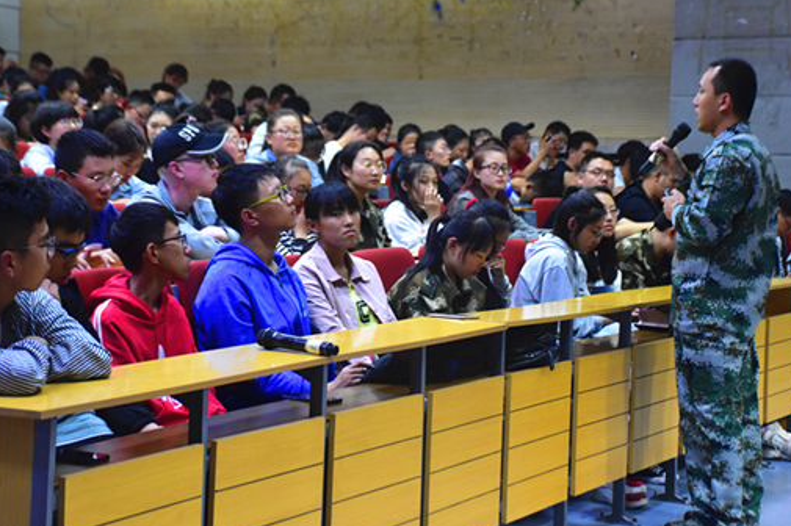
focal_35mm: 76
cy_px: 219
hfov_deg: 26.7
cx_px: 412
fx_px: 1669
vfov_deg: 17.9
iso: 1600
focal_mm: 40
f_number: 4.5
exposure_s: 1/20
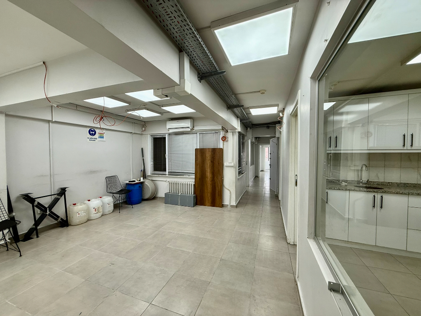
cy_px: 158
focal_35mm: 14
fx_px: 170
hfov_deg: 102.1
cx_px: 210
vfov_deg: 85.7
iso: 64
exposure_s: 1/112
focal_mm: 2.22
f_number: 2.2
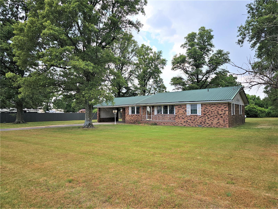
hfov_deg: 73.9
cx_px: 139
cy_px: 104
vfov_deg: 58.9
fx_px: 185
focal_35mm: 23
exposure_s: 1/457
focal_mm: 6.3
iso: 10
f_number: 1.7
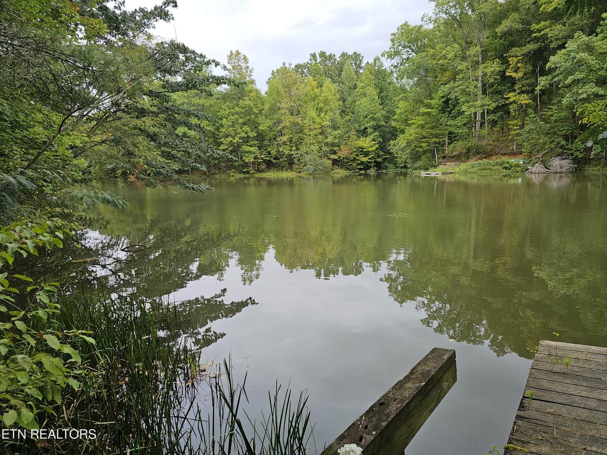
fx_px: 403
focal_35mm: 23
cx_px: 304
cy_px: 228
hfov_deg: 73.9
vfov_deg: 58.9
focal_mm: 6.3
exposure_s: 1/133
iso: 10
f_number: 1.7
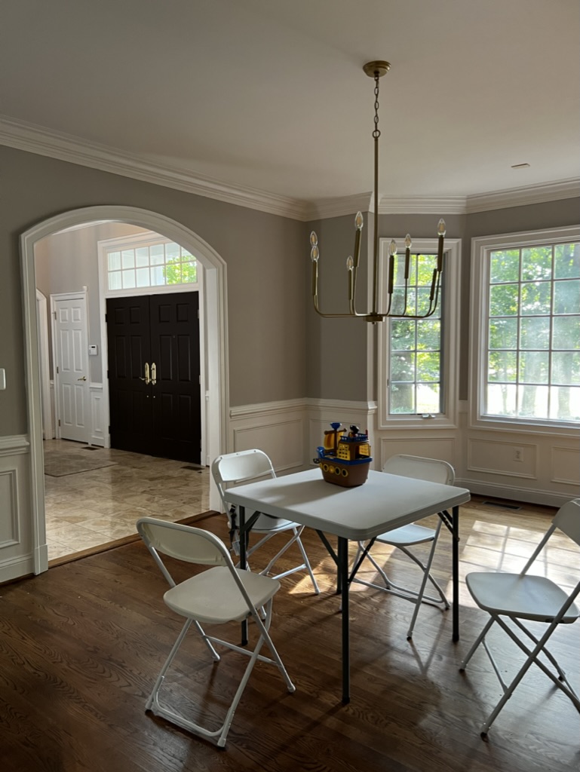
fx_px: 580
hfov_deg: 53.1
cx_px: 290
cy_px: 386
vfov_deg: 67.3
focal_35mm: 26
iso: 160
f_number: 1.5
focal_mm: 5.7
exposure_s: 1/60
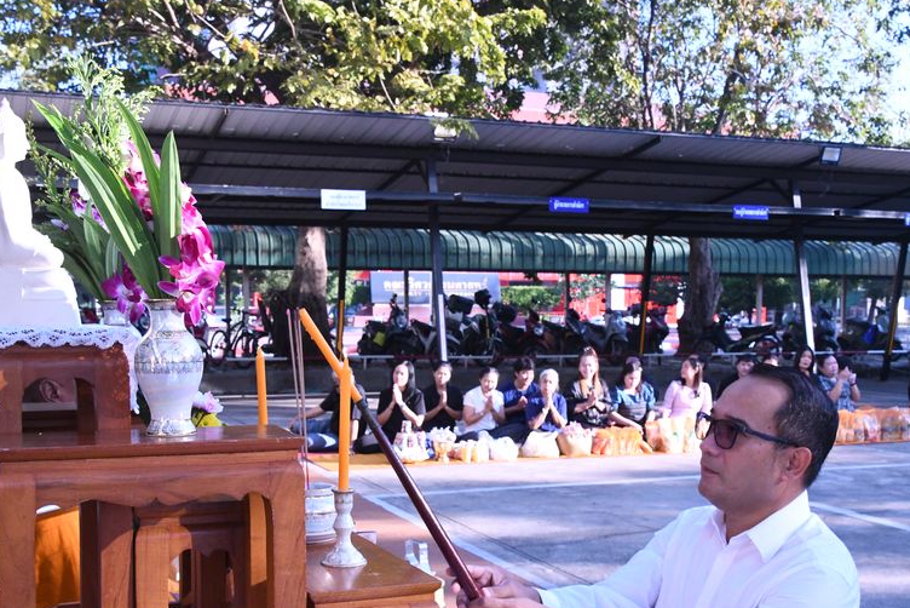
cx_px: 479
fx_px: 1239
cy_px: 397
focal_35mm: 49
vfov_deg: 27.4
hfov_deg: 40.3
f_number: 11
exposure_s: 1/500
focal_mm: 24
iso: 2500
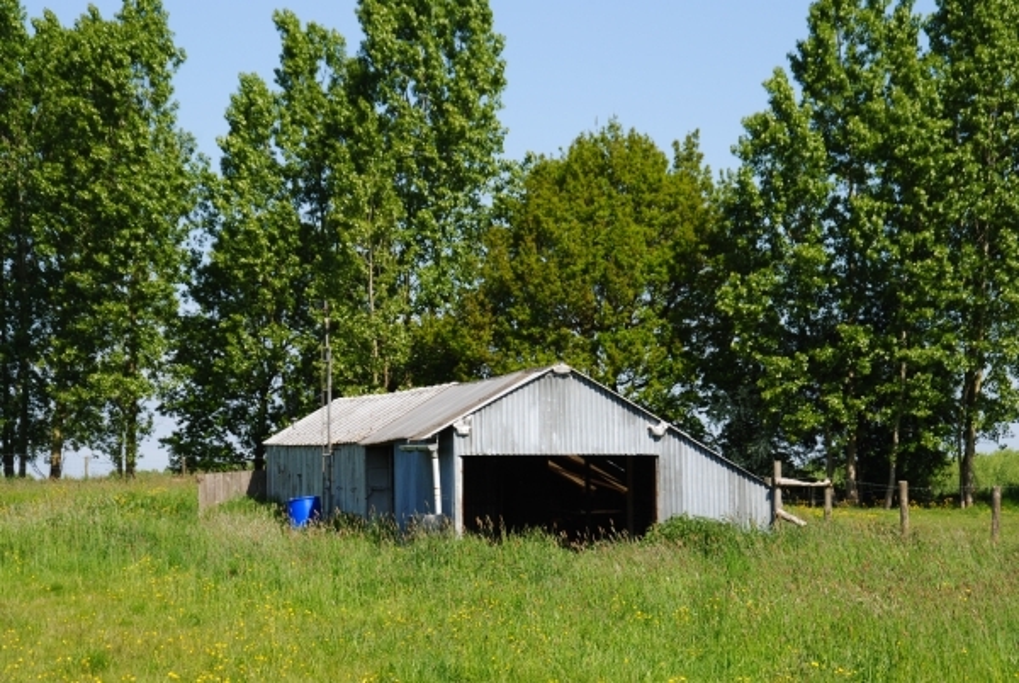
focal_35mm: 105
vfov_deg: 13.1
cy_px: 342
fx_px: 2976
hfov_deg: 19.4
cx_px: 510
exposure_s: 1/250
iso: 160
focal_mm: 70
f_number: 10
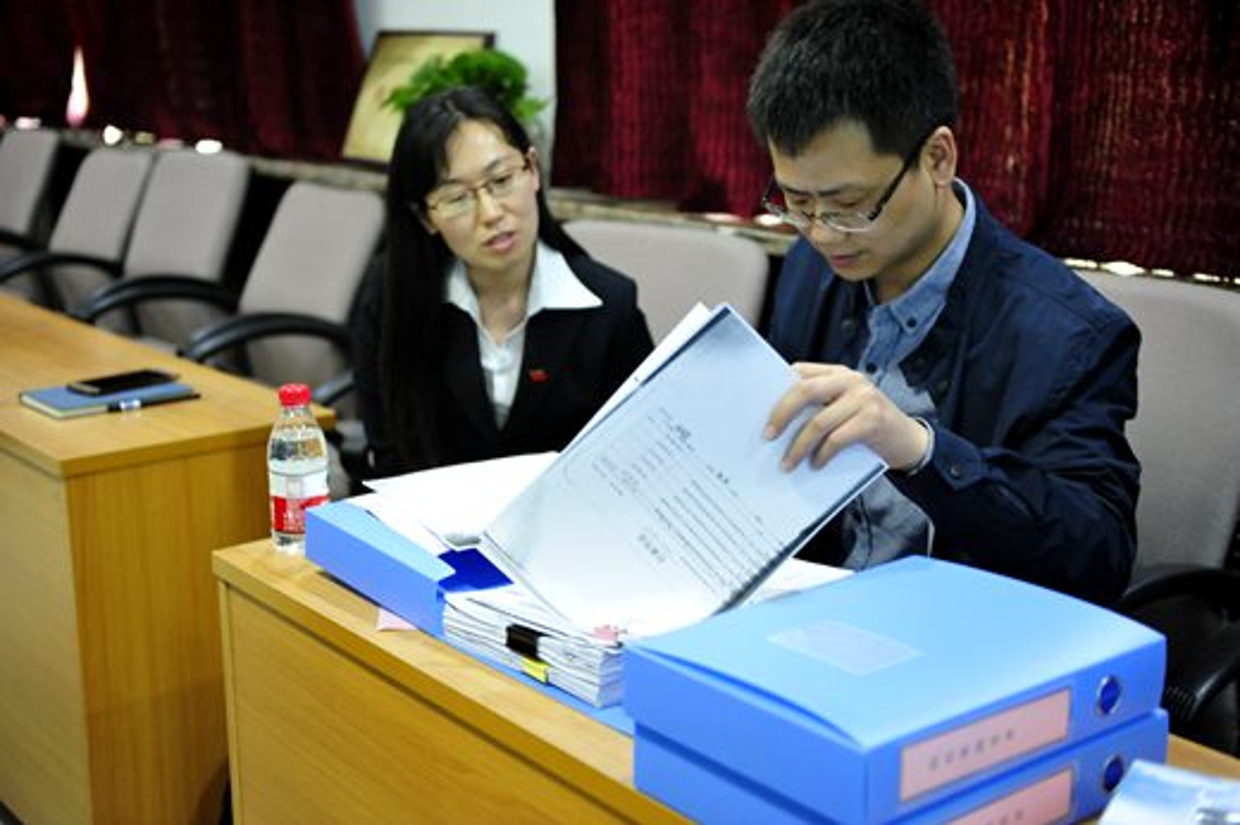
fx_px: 1652
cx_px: 620
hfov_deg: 41.1
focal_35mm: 48
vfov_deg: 28.0
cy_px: 412
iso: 5000
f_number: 2.8
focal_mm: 48
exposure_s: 1/125
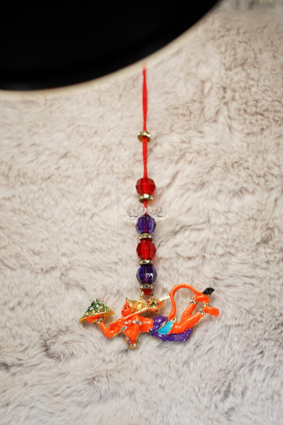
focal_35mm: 127
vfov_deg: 16.1
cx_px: 142
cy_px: 212
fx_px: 1497
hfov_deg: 10.8
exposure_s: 1/200
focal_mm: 85
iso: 640
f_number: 4.5
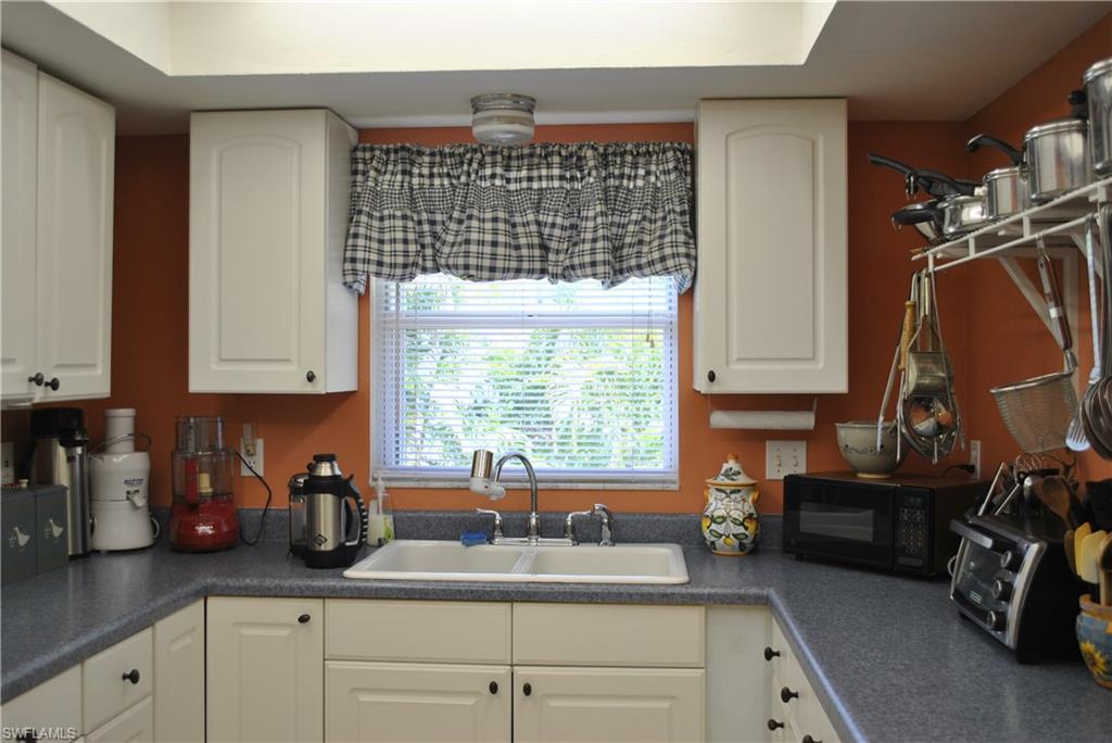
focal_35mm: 36
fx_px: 1113
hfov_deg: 53.1
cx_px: 556
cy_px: 372
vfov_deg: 36.9
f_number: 4
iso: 200
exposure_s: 1/40
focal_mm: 24
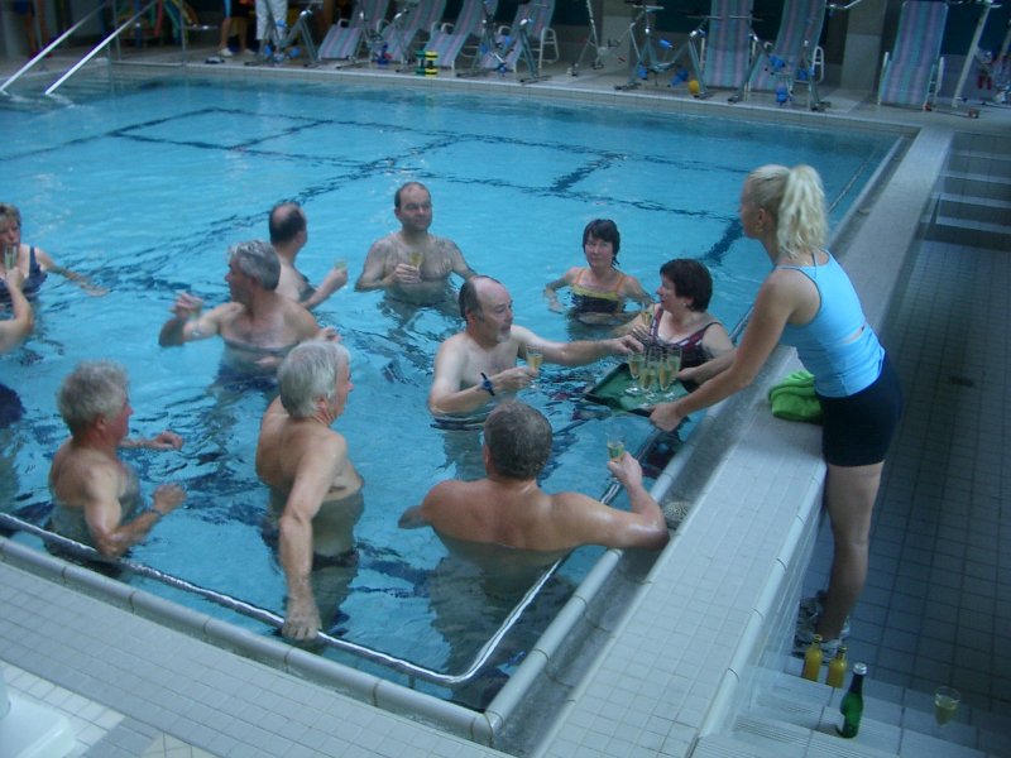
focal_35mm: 35
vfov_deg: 40.7
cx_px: 506
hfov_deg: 52.6
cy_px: 379
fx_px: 1022
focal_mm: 5.8
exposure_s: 1/40
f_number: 2.6
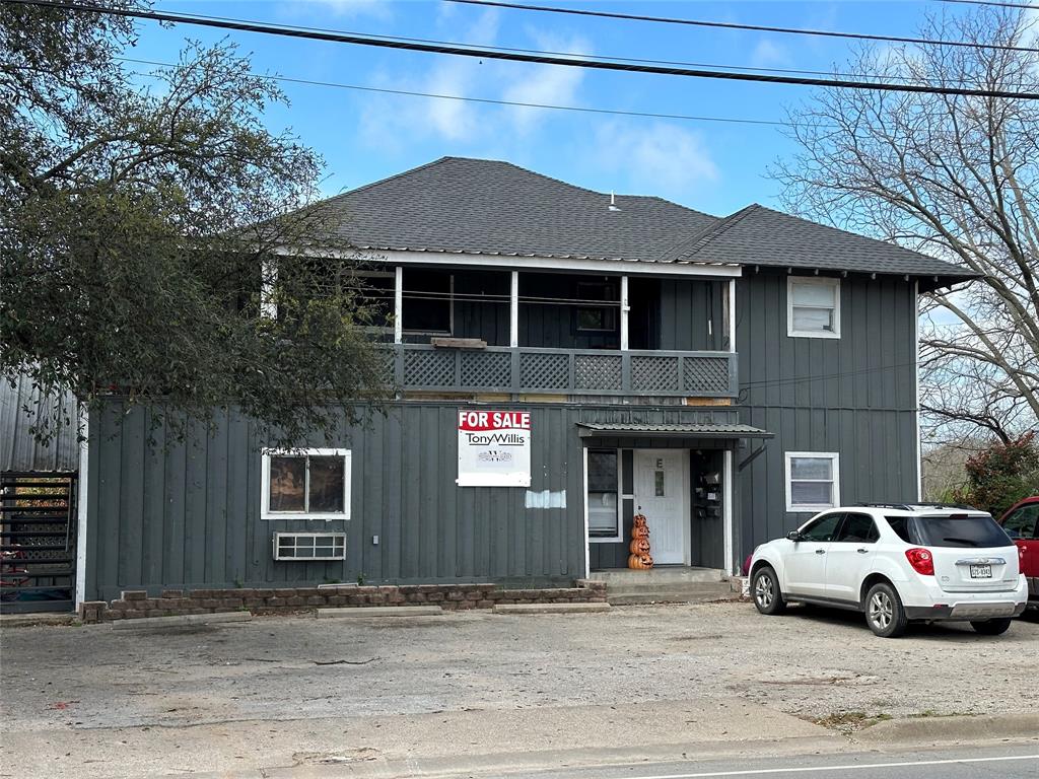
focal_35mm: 48
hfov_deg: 39.7
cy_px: 390
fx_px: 1441
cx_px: 520
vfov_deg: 30.3
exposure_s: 1/2028
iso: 64
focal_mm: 6.86
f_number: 1.78
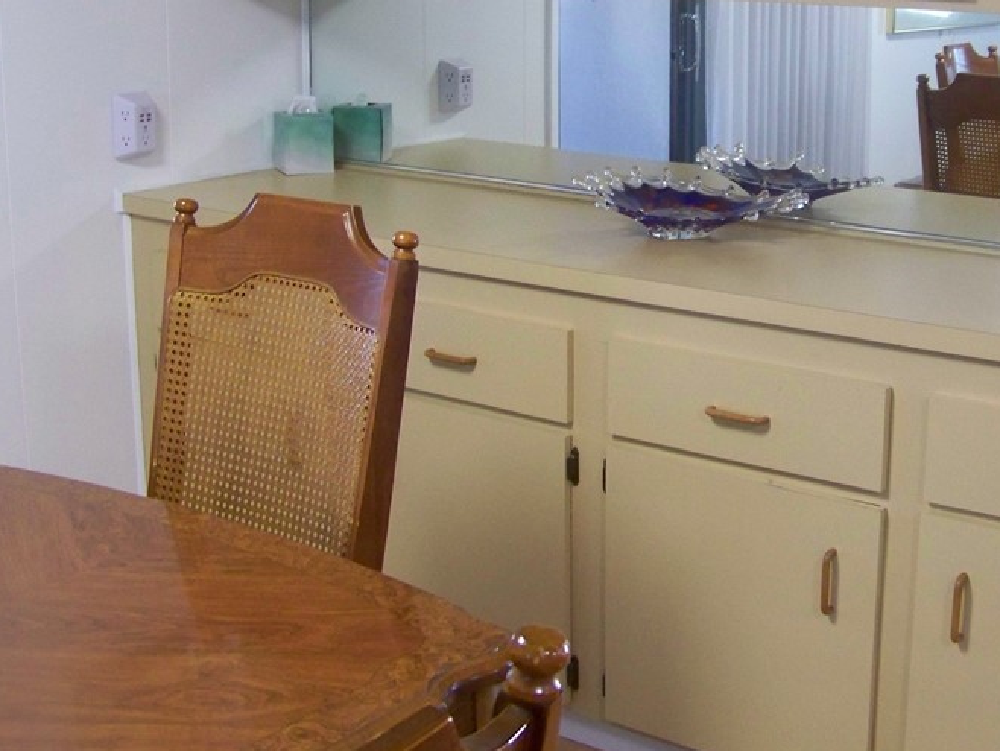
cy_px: 219
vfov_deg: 25.9
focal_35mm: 56
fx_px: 1618
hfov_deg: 34.0
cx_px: 667
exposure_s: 1/30
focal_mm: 5.85
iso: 250
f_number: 2.8
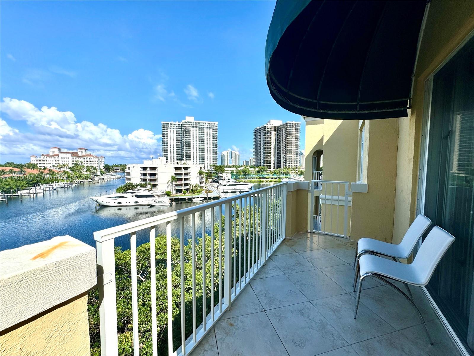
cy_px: 178
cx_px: 237
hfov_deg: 102.1
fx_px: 192
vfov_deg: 85.7
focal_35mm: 14
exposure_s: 1/2584
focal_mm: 2.22
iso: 40
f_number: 2.2
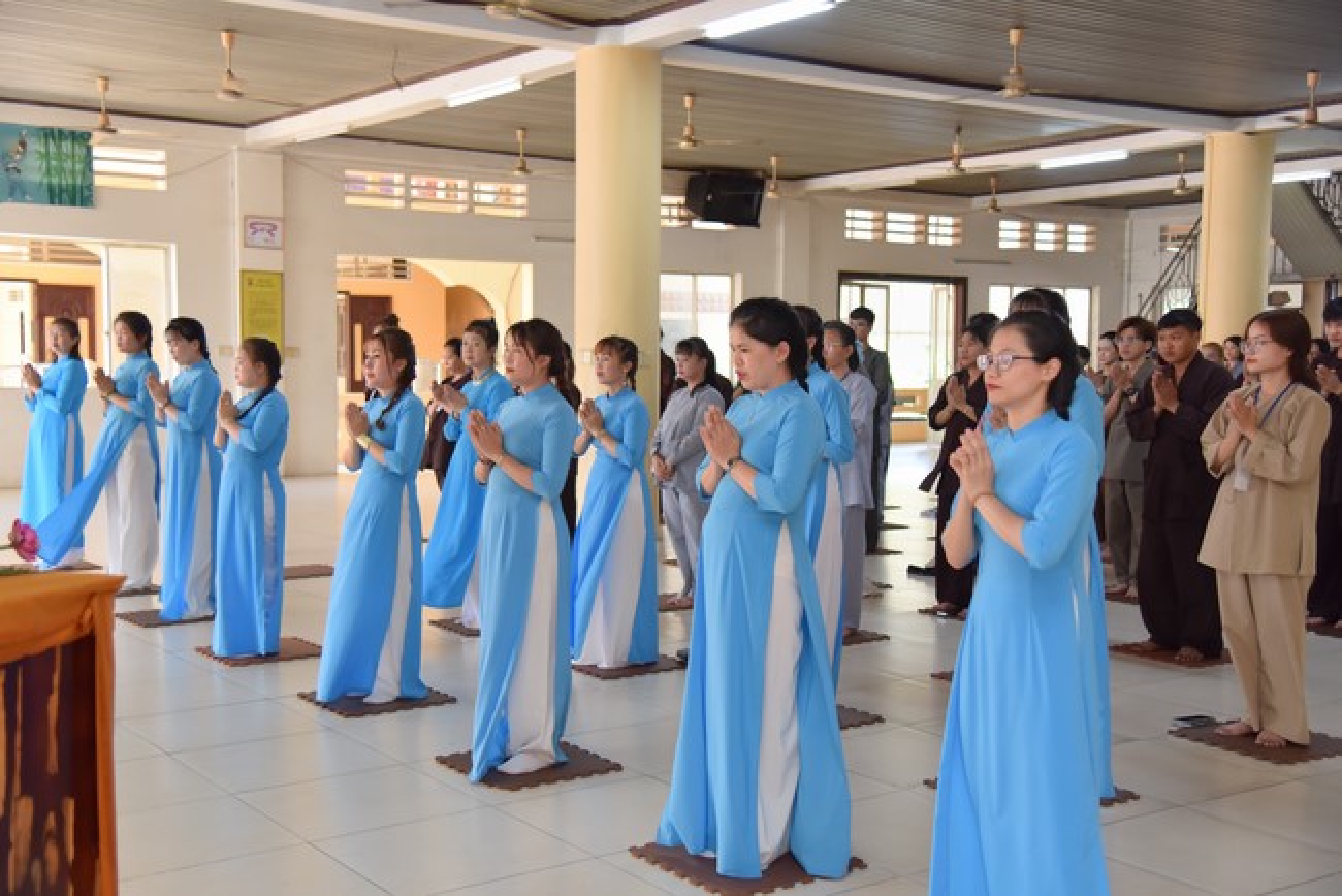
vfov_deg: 30.5
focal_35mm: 44
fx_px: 1641
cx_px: 671
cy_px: 448
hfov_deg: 44.5
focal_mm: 44
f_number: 4
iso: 800
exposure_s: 1/160
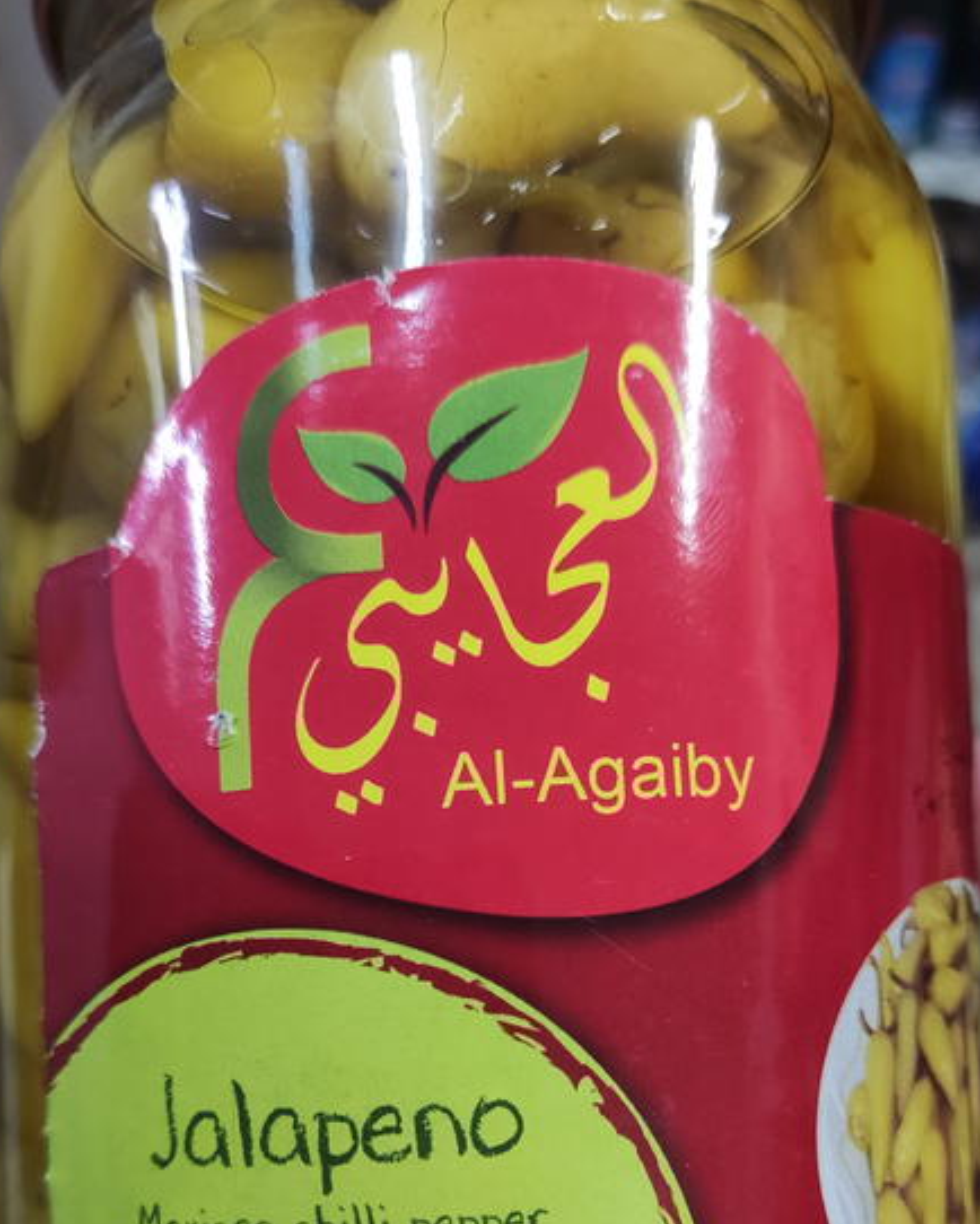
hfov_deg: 41.2
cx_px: 463
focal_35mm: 36
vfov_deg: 48.6
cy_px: 899
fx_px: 1304
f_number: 1.79
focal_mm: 4.71
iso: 363
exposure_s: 1/50
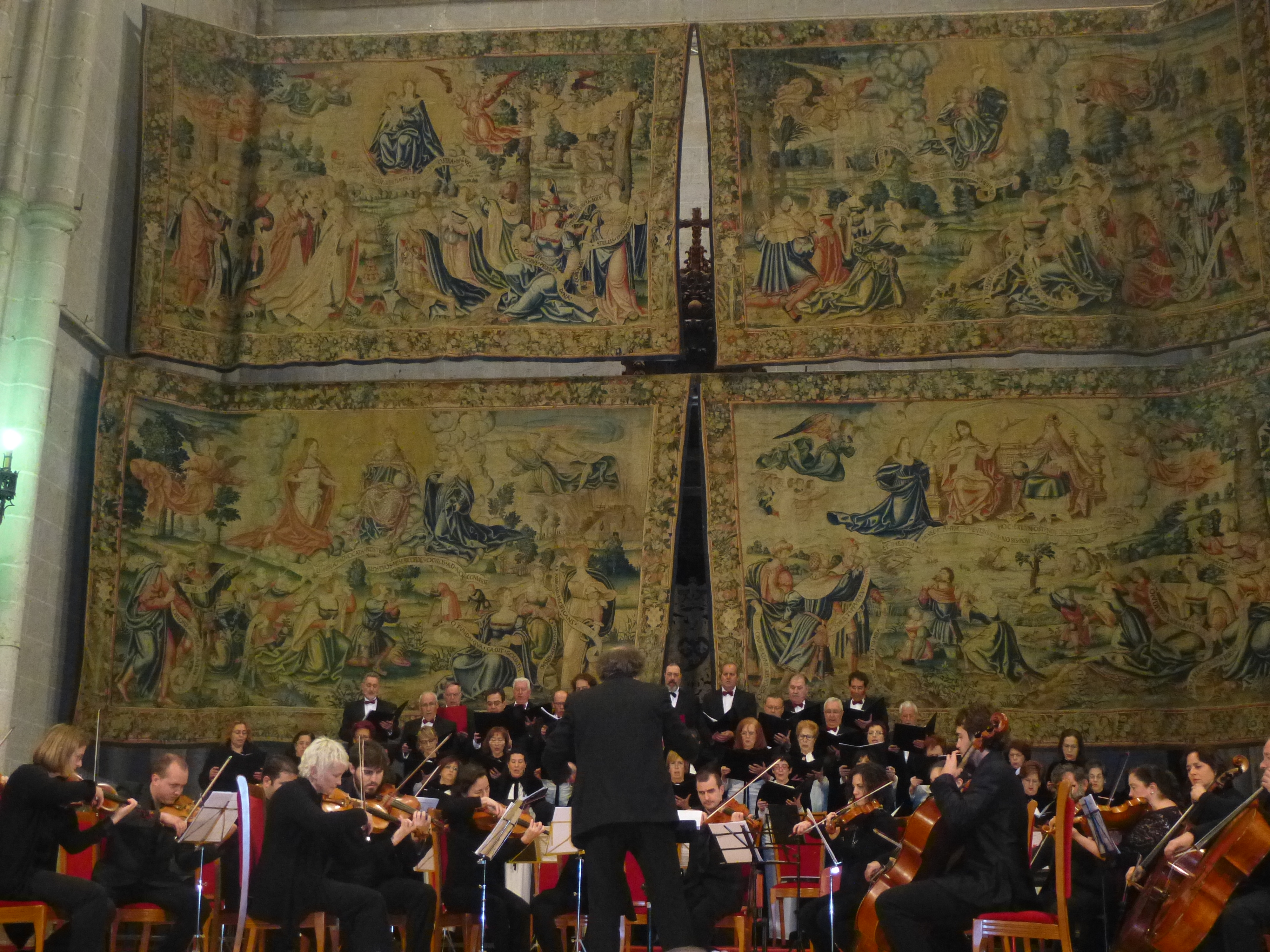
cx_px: 635
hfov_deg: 45.8
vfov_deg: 35.1
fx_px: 1504
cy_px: 476
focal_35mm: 41
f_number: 3.9
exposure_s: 1/60
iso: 1000
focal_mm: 7.4
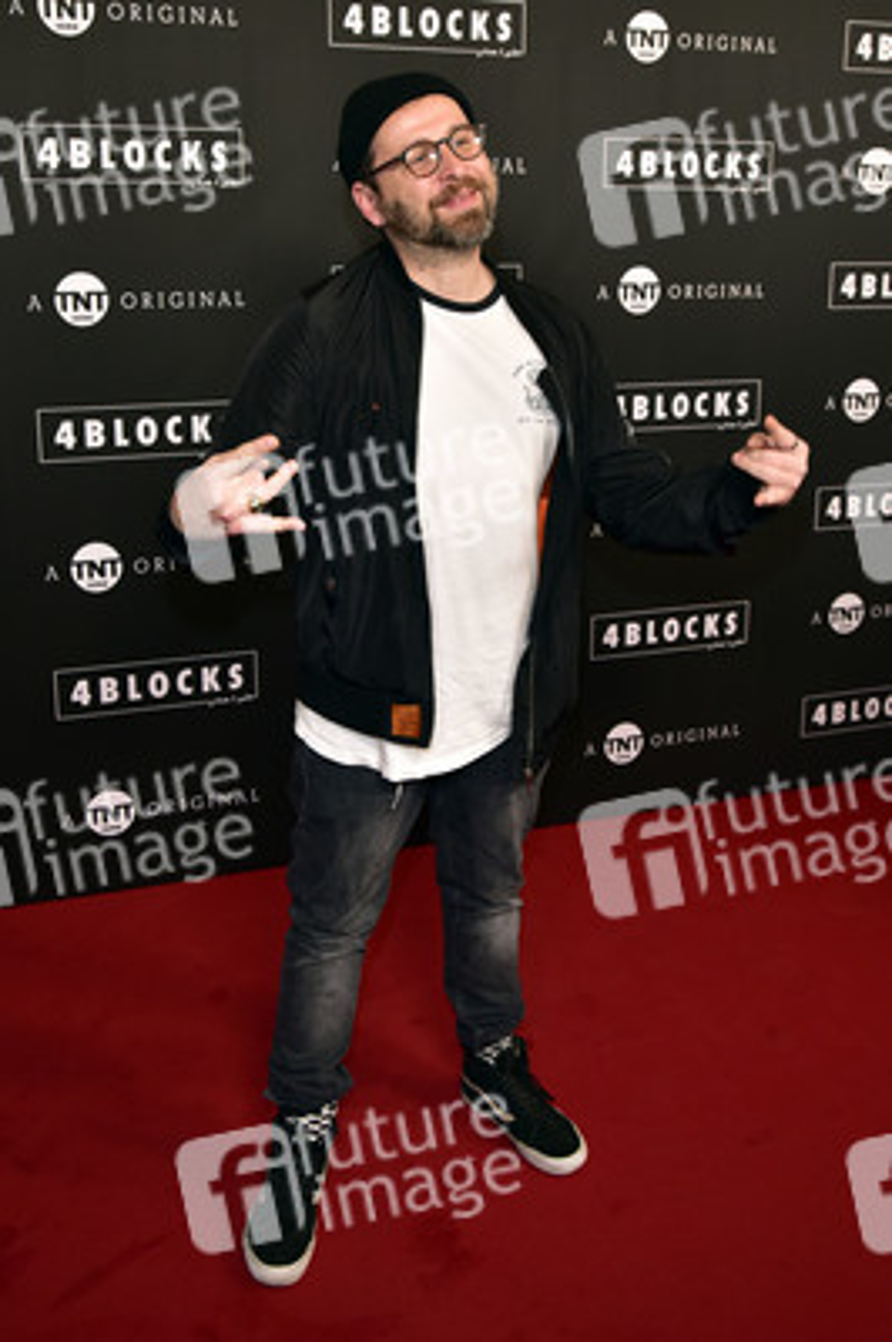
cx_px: 446
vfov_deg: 58.8
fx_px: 1191
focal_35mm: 32
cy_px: 671
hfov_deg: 41.0
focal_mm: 32
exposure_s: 1/250
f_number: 8
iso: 2000
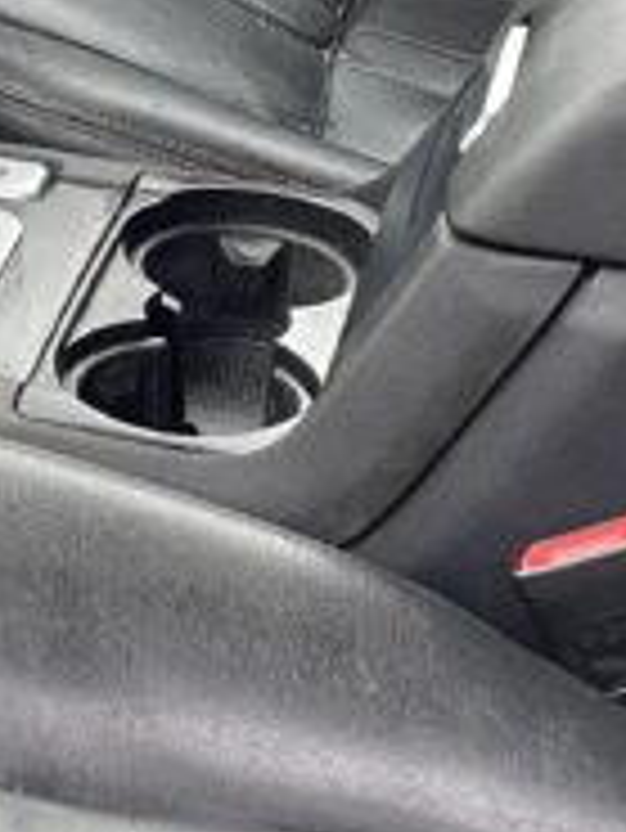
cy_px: -29
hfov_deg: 11.4
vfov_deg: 16.0
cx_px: -549
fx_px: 2890
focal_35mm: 120
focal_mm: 4.2
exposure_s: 1/60
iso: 160
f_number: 1.6
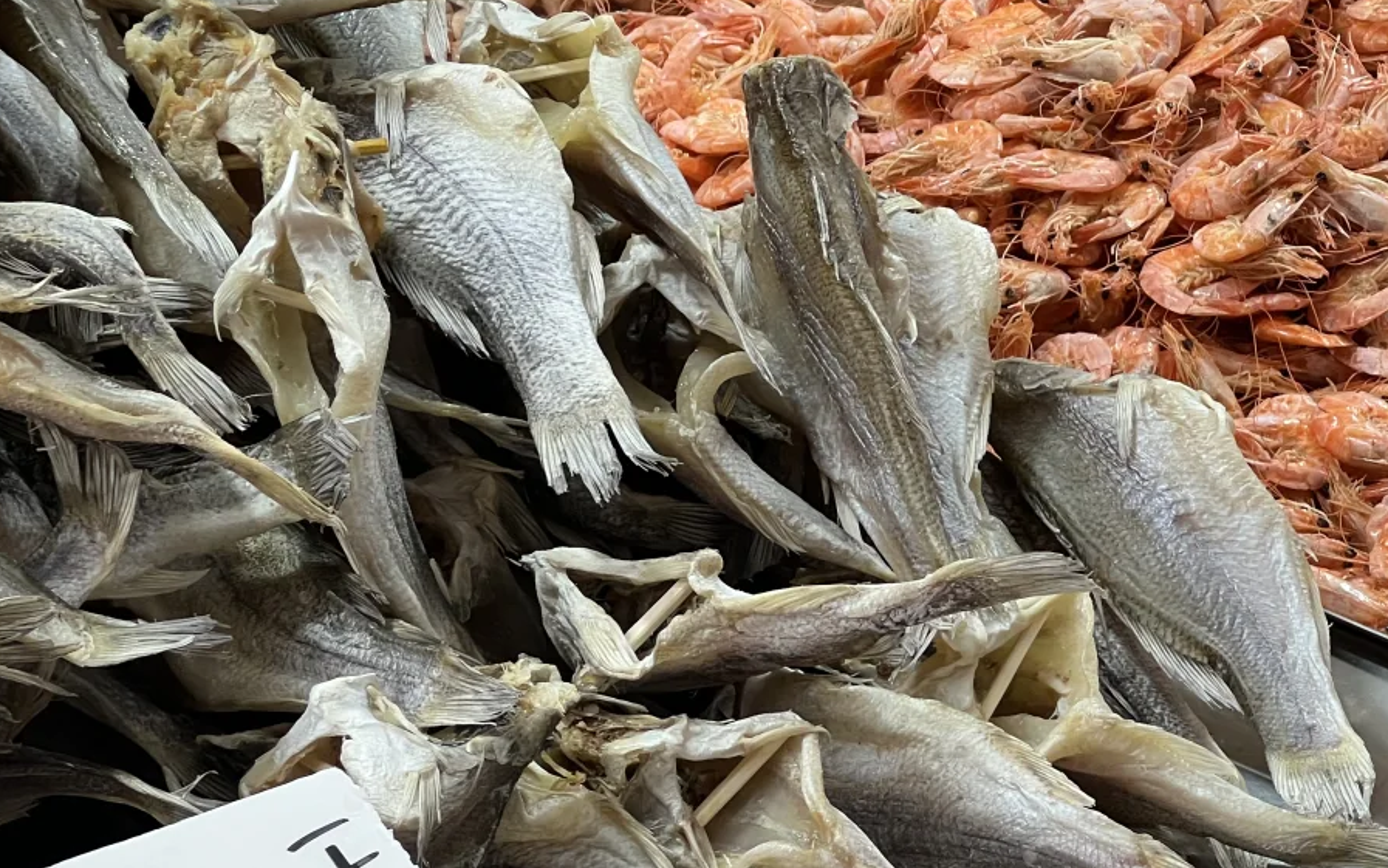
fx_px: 4956
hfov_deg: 15.9
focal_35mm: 131
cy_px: 460
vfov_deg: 10.0
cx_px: 738
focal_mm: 9
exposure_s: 1/100
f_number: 2.8
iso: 100
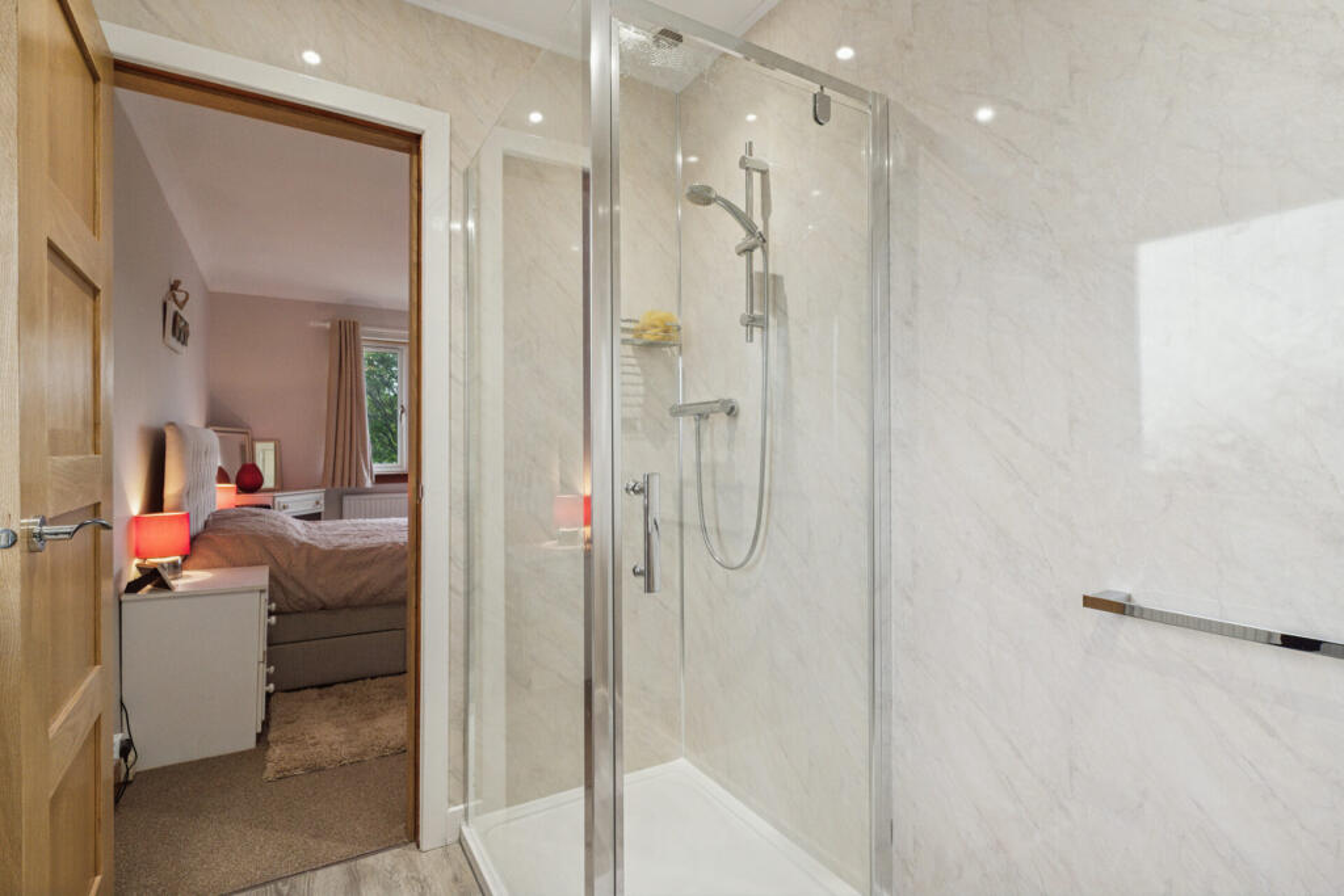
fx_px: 616
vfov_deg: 72.1
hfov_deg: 95.0
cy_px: 448
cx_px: 672
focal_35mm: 16
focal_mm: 11
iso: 640
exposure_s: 1/60
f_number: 6.3
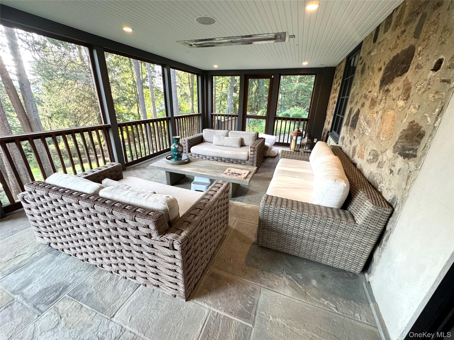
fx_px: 184
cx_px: 227
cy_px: 170
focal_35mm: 14
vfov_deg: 85.7
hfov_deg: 102.1
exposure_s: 1/120
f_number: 2.2
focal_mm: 2.22
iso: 250
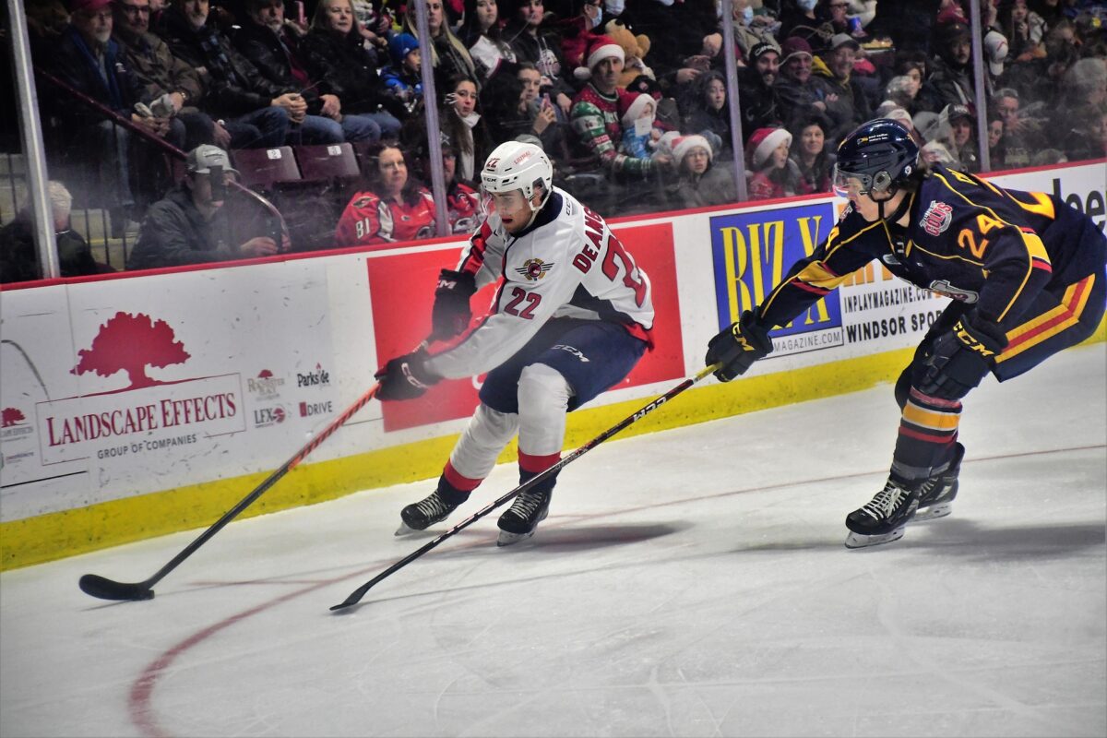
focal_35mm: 120
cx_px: 554
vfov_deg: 11.4
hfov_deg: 17.1
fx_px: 3690
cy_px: 369
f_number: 5.3
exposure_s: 1/800
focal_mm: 80
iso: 3200
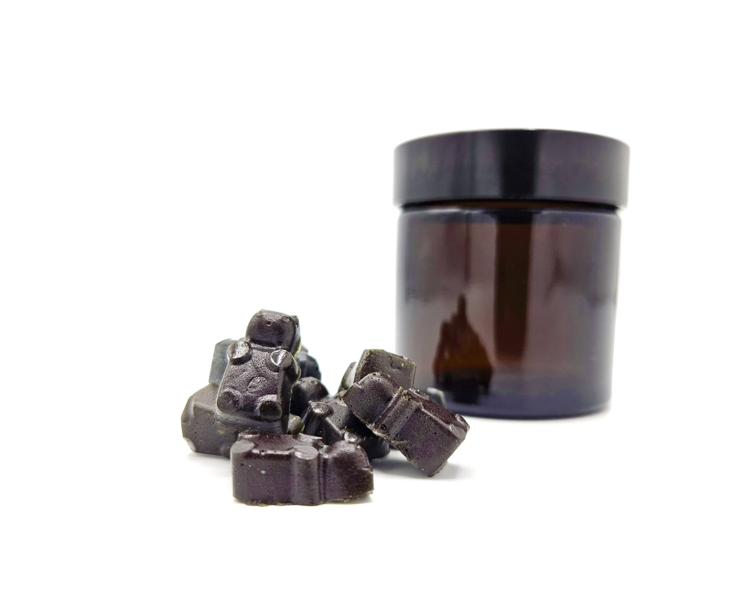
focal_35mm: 24
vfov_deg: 58.8
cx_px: 386
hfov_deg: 70.3
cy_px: 297
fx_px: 528
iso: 32
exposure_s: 1/180
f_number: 1.8
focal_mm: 5.4
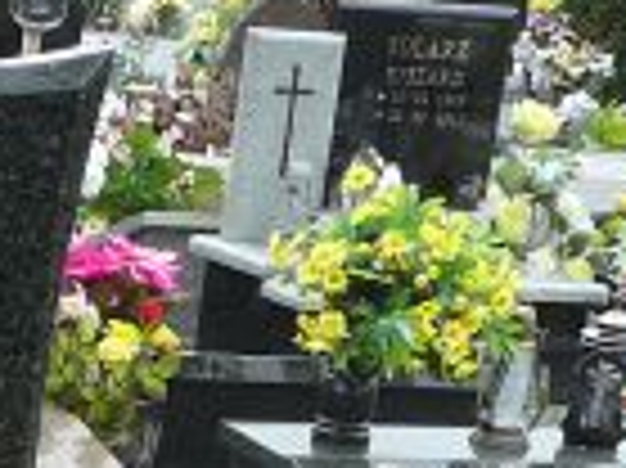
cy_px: 999
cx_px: -387
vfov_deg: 8.6
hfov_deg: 11.6
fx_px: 2909
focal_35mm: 161
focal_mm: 5.2
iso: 80
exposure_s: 1/400
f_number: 2.8
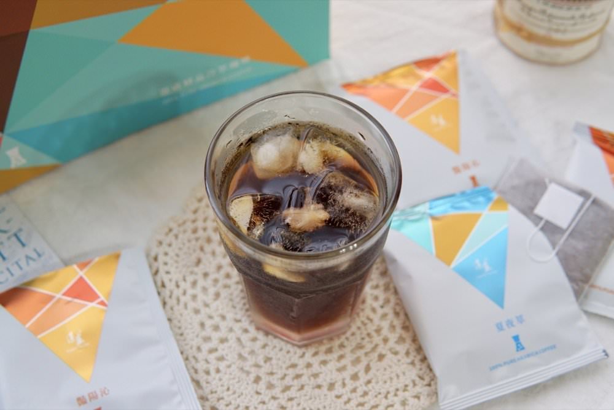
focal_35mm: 45
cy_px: 205
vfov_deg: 29.9
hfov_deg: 43.6
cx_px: 307
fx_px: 768
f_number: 4
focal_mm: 30
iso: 250
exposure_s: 1/60
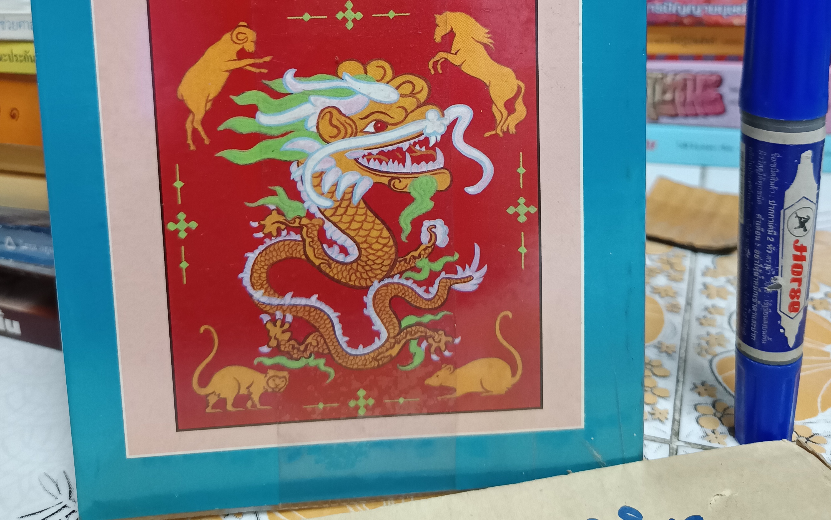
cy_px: 67
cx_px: 416
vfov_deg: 35.4
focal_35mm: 34
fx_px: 770
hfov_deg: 56.7
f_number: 1.7
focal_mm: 5.31
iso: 1564
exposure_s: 1/25
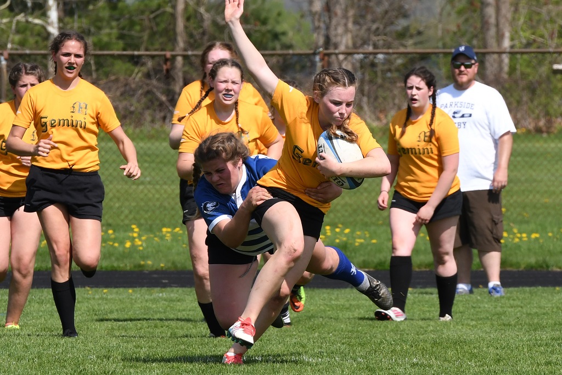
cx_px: 281
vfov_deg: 4.6
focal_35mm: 300
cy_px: 188
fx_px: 4684
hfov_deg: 6.9
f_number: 9
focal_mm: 200
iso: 450
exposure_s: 1/1250
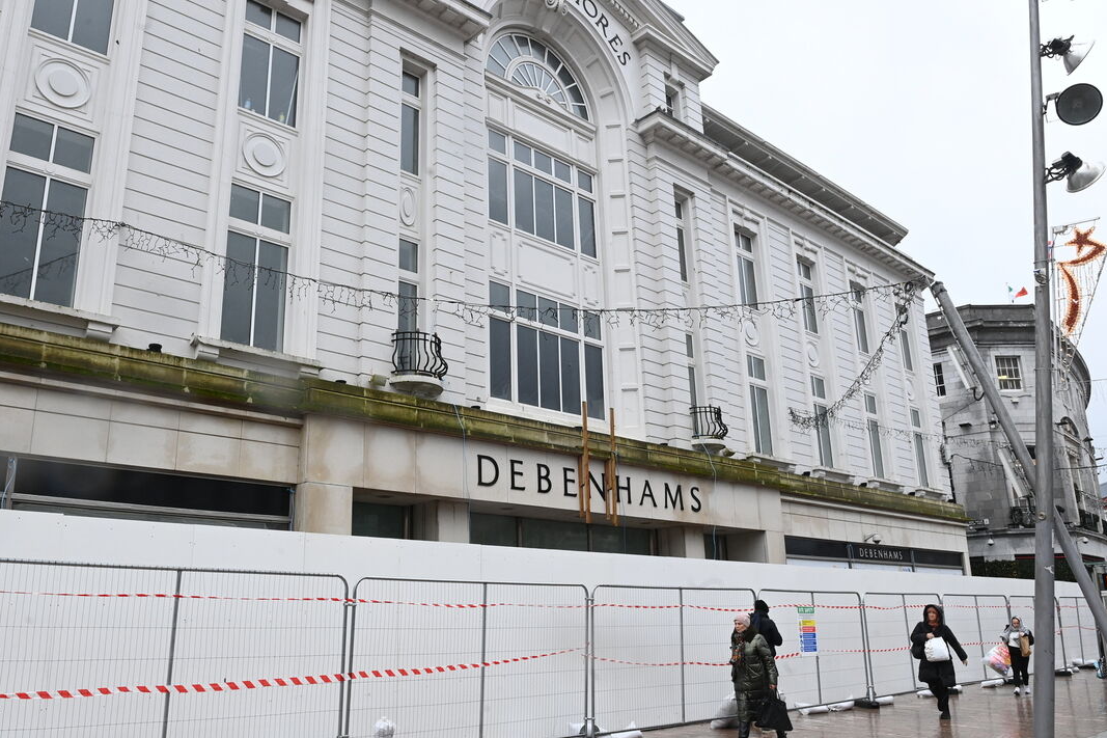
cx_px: 488
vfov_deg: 47.8
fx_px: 830
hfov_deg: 67.2
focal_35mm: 27
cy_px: 407
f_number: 11
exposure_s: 1/160
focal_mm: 24
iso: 1600
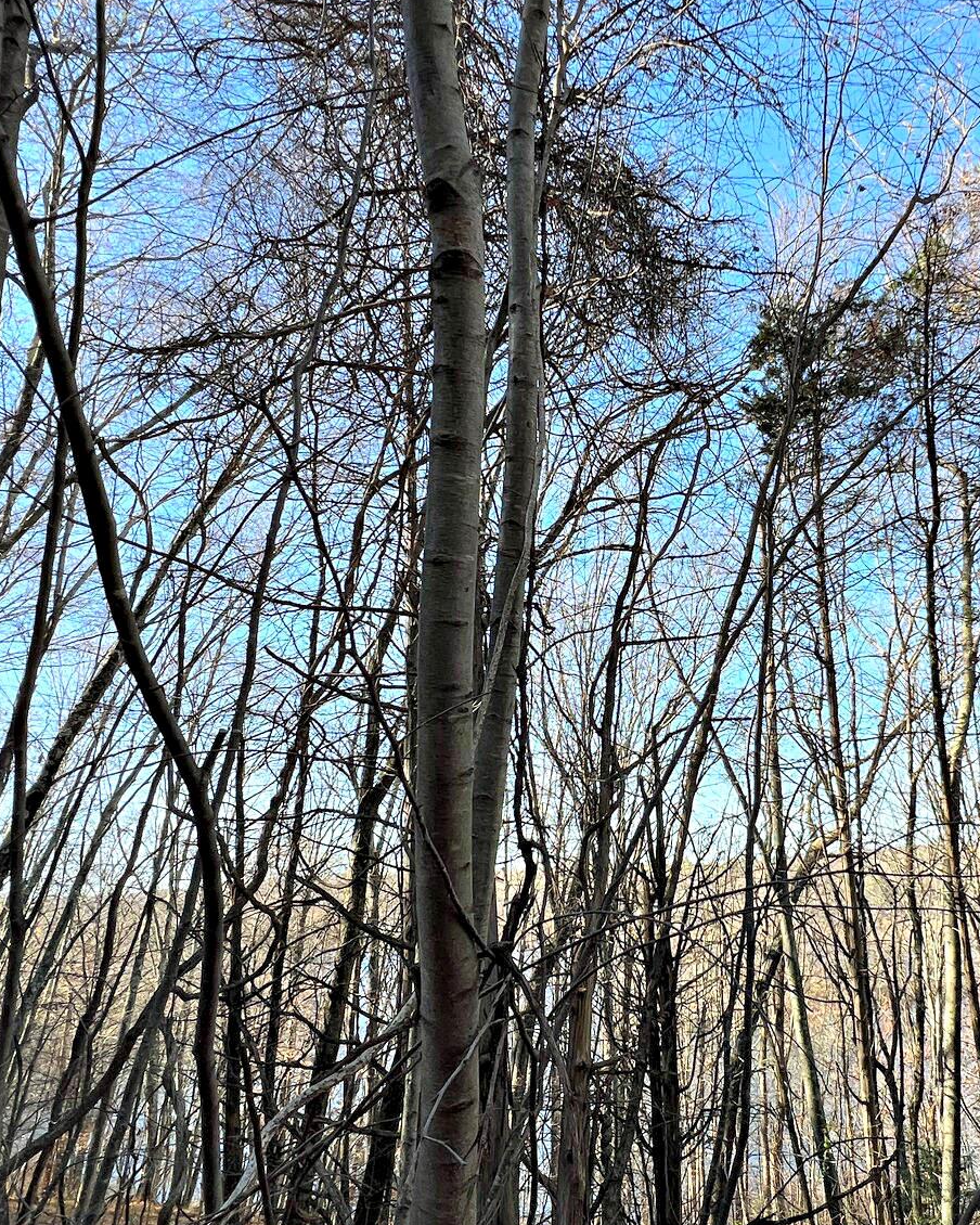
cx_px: 704
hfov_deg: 58.5
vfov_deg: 72.5
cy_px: 645
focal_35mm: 23
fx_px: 834
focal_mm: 1.57
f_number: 1.8
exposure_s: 1/325
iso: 32
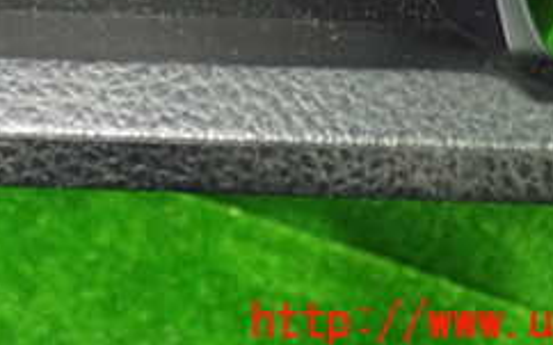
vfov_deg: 15.3
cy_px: -162
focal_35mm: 79
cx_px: 82
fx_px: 1190
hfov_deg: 25.5
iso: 800
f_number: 2.3
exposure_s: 1/25
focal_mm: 5.4
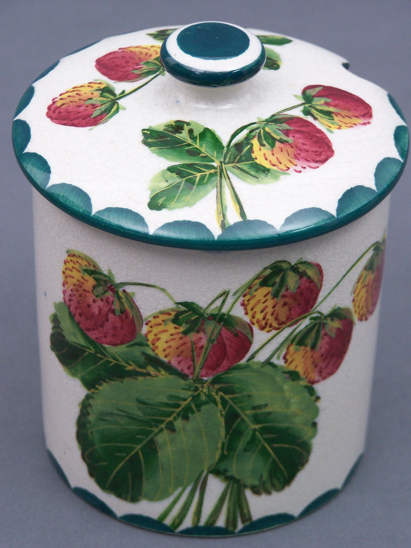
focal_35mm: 139
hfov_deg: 10.7
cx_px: 206
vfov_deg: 14.2
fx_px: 2200
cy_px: 274
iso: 140
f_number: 3.2
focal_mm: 23.1
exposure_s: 1/20
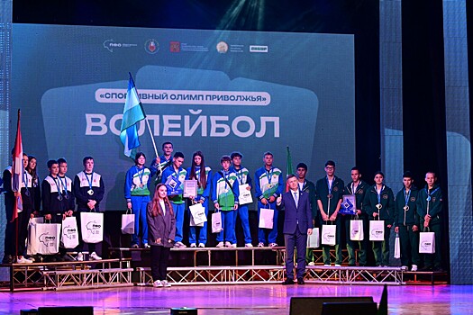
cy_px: 158
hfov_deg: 19.8
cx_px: 236
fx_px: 1353
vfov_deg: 13.3
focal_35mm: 103
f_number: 4.5
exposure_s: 1/160
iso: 1600
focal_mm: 103
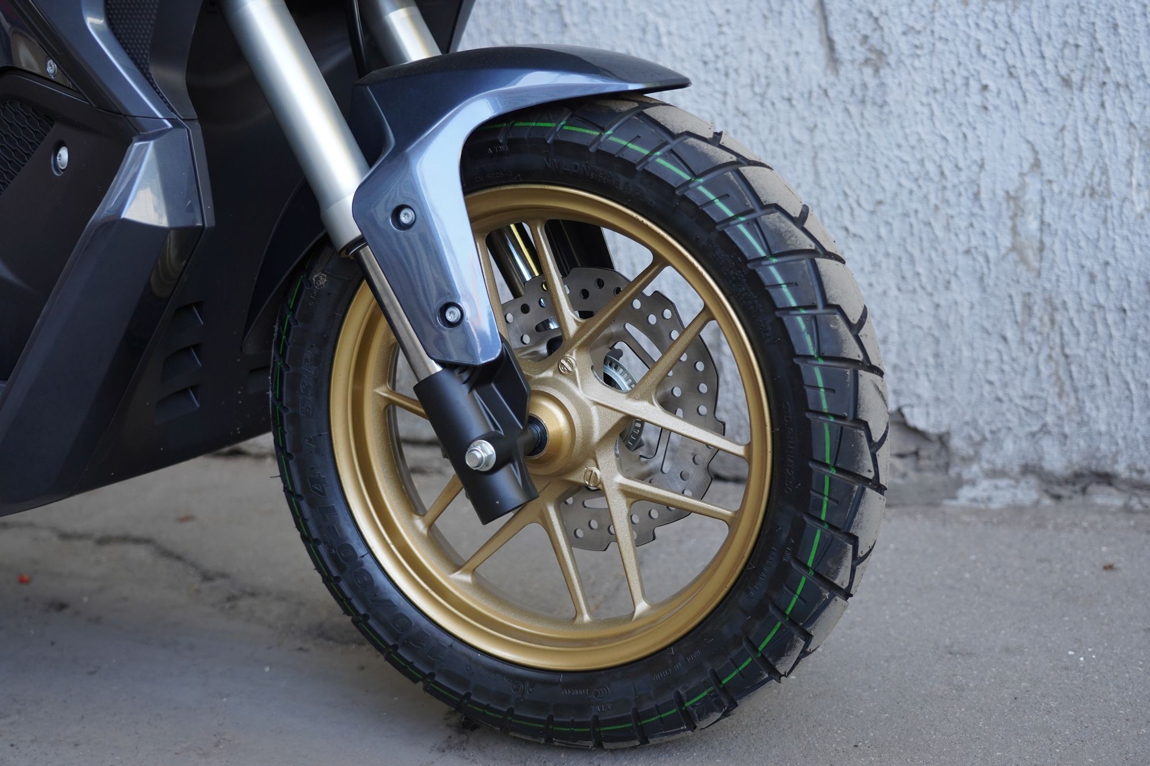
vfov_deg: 28.1
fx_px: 1533
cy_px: 383
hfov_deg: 41.1
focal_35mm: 48
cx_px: 575
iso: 500
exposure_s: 1/160
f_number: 4
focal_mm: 48
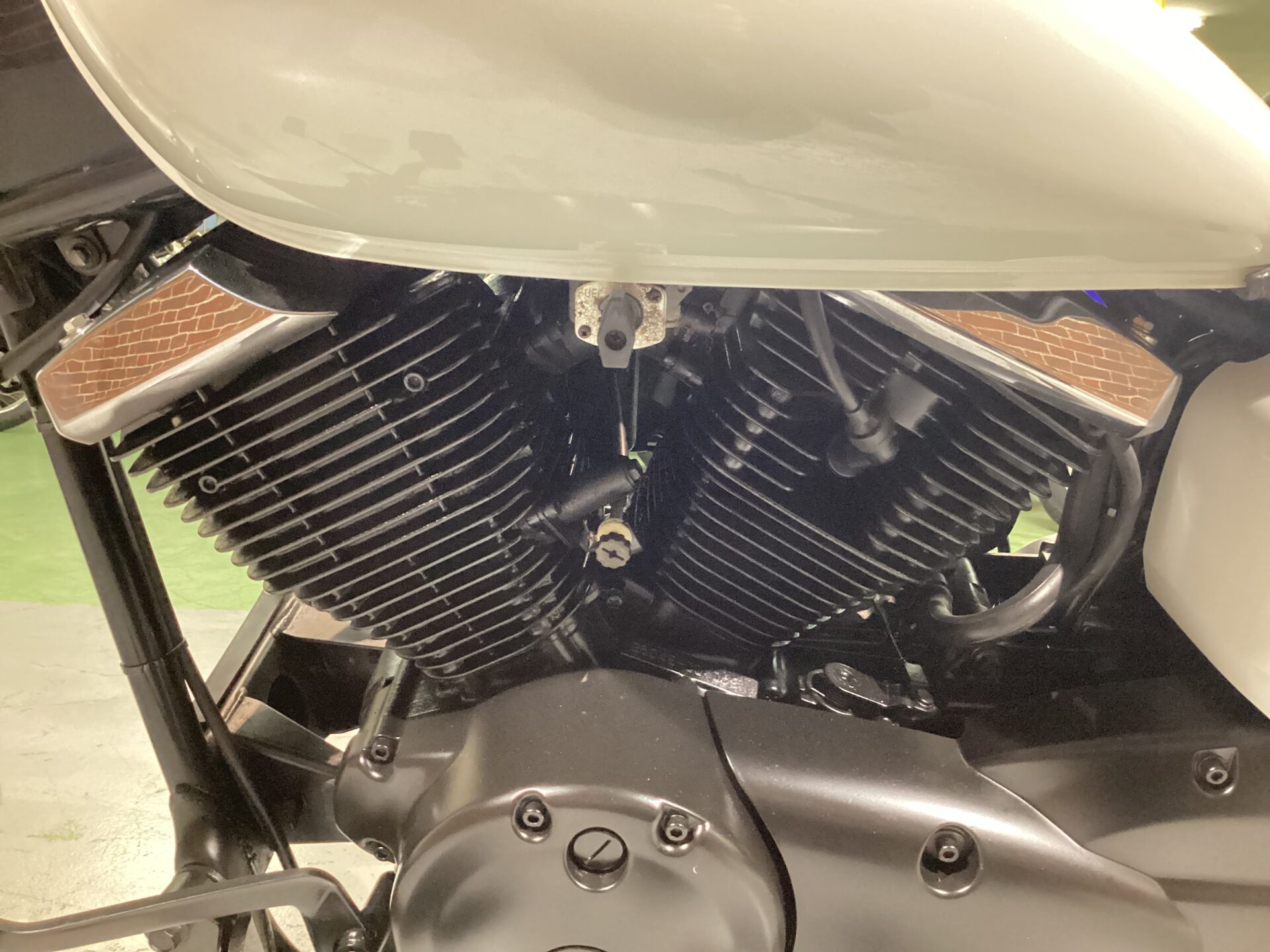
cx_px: 635
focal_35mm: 31
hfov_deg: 58.4
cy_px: 476
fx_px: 1137
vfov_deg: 45.4
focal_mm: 3.3
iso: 640
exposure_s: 1/30
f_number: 2.4
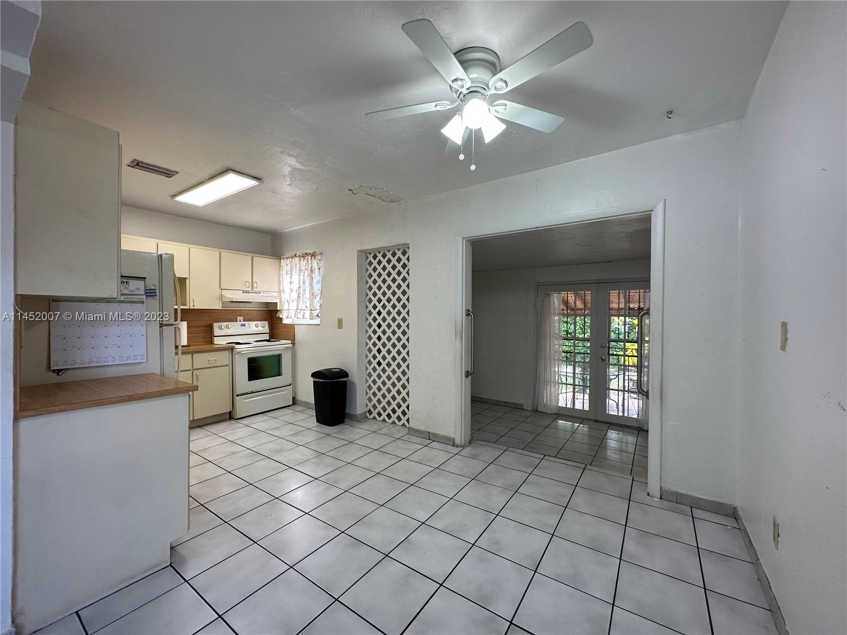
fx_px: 343
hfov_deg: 102.1
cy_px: 318
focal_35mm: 14
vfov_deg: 85.7
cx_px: 424
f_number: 2.2
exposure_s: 1/120
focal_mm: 2.22
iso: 160
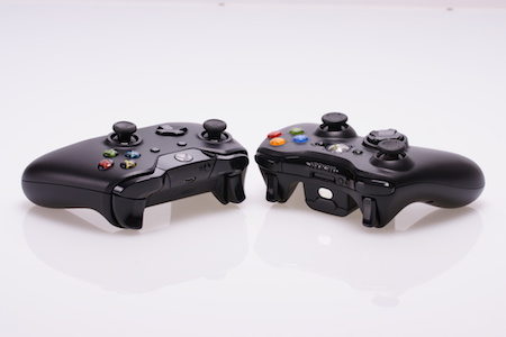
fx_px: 1265
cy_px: 168
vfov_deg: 15.2
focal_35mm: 90
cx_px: 253
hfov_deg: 22.6
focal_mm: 60
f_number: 11
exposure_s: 1/200
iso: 200
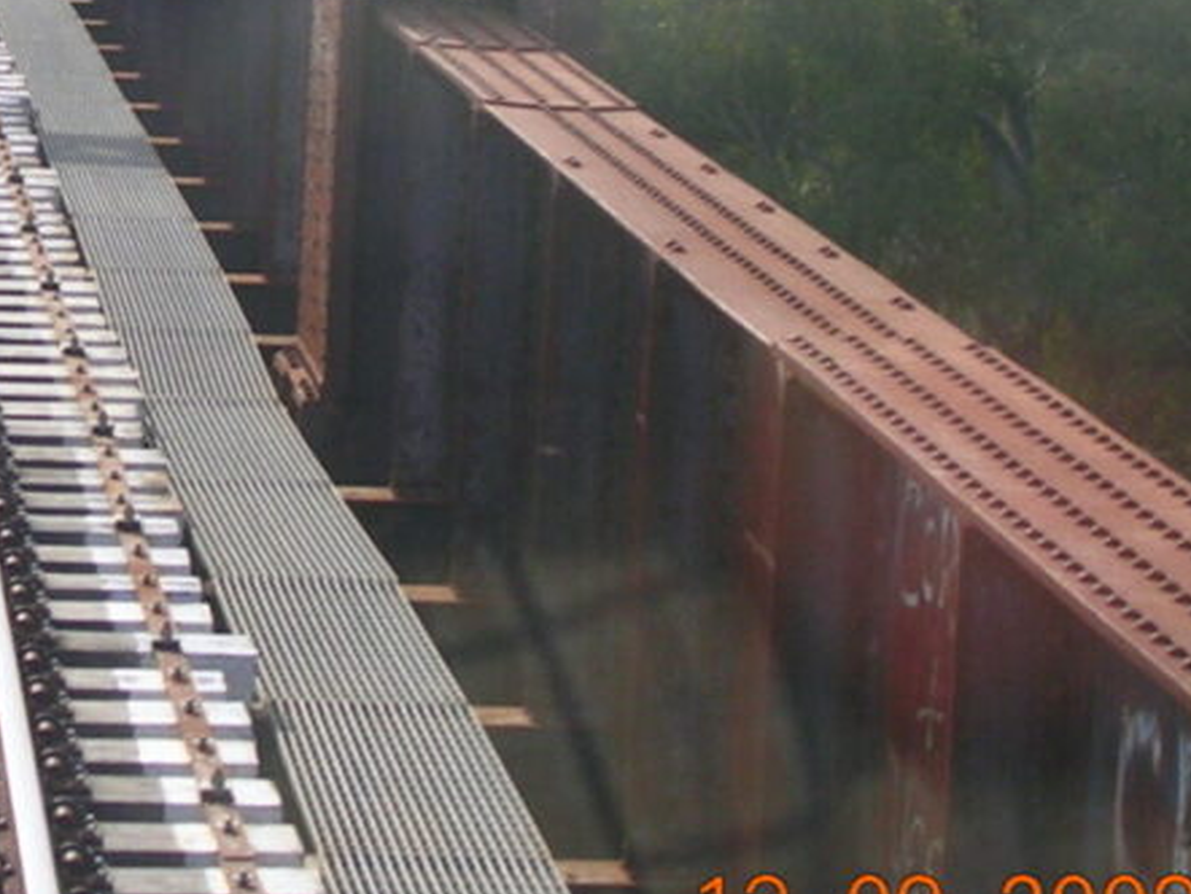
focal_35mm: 176
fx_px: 6059
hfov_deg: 11.1
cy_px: 92
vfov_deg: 8.4
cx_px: 11
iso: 50
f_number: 3.9
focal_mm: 11.5
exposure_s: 1/276
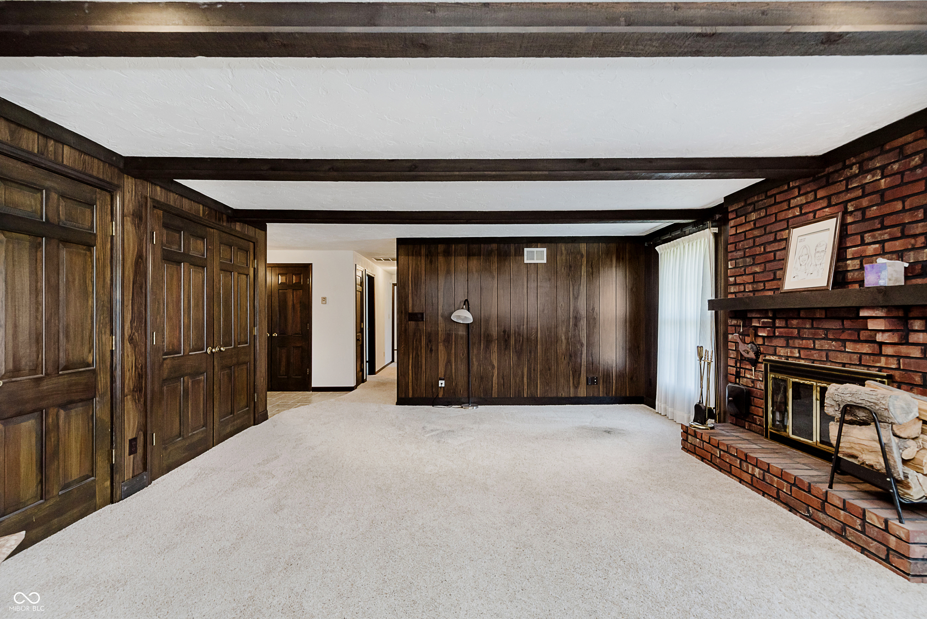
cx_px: 464
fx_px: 386
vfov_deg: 77.4
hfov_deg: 100.4
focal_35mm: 15
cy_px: 310
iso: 320
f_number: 5.6
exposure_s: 1/40
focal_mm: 15
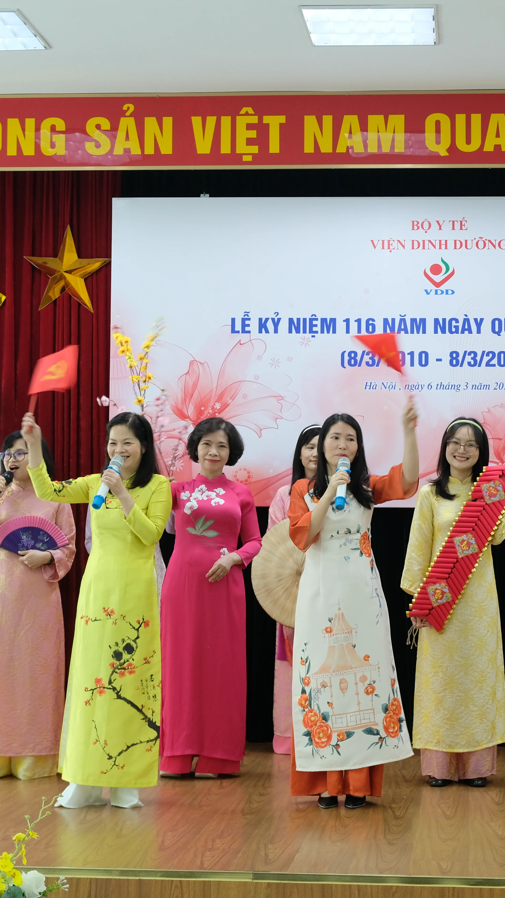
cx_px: 360
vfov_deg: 31.0
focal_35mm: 68
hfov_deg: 17.7
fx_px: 1618
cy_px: 468
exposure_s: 1/34
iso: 800
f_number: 4.4
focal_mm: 27.1
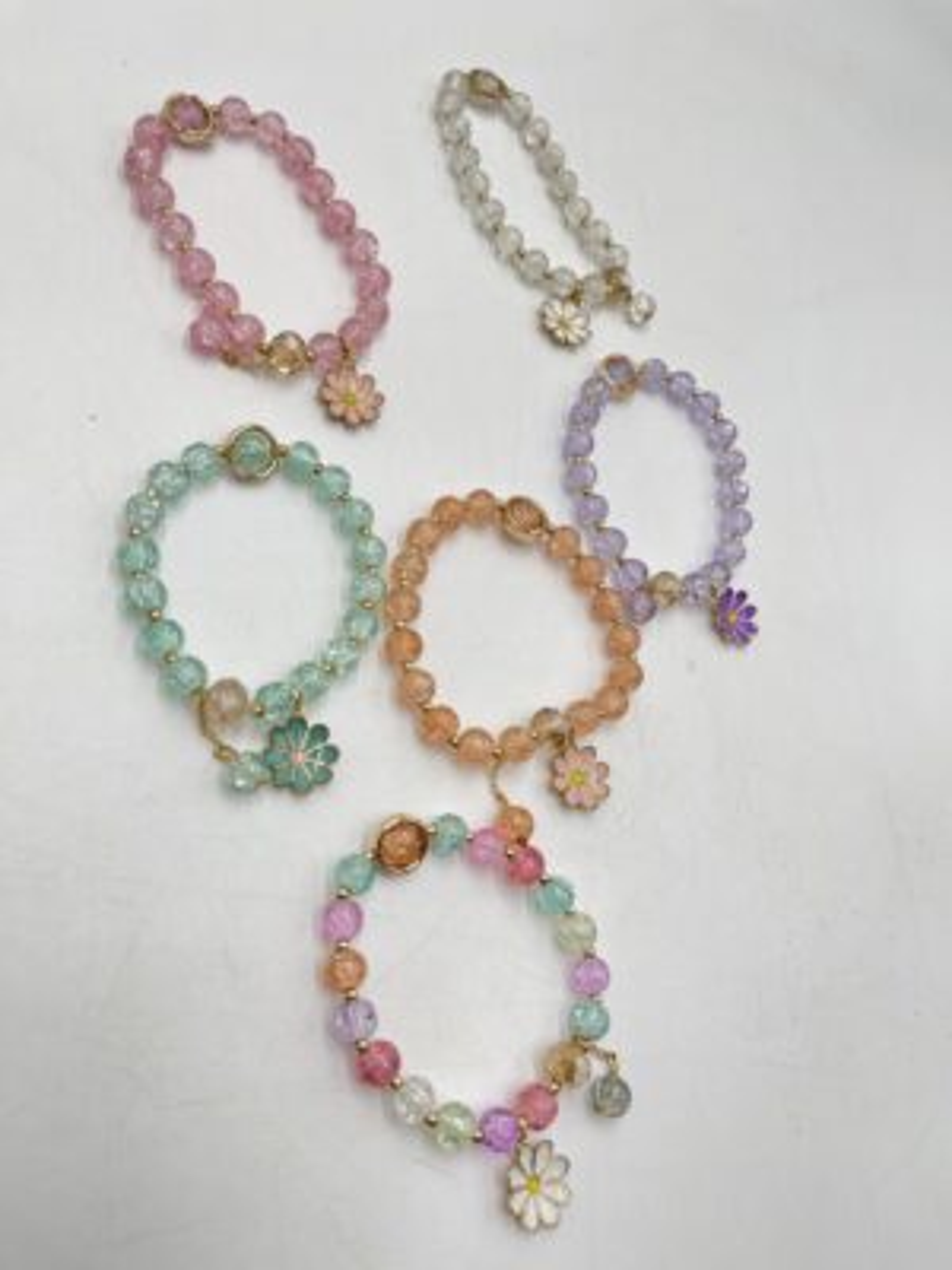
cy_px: 635
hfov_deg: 54.9
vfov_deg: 69.4
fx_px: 917
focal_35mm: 25
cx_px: 476
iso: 40
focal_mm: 5.1
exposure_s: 1/237
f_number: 1.6
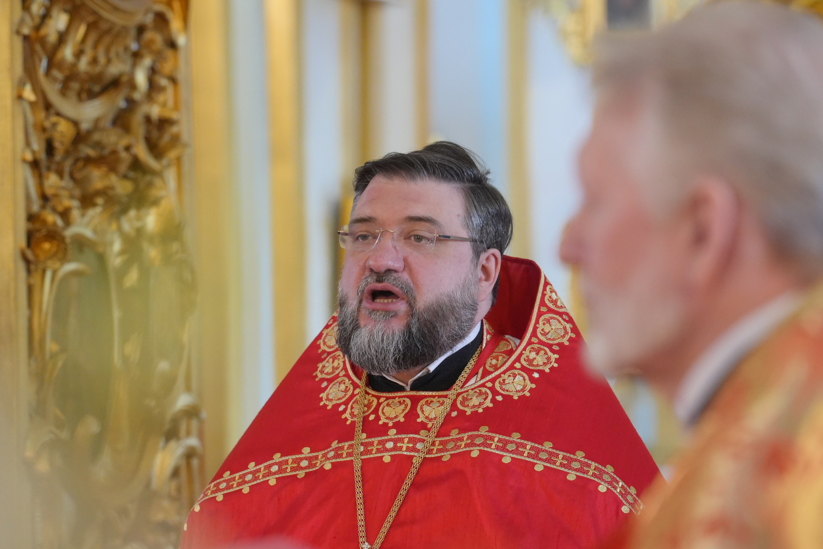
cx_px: 372
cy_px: 311
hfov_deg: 10.8
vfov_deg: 7.2
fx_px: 4367
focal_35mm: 191
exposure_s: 1/100
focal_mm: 150
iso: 3200
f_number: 4.5
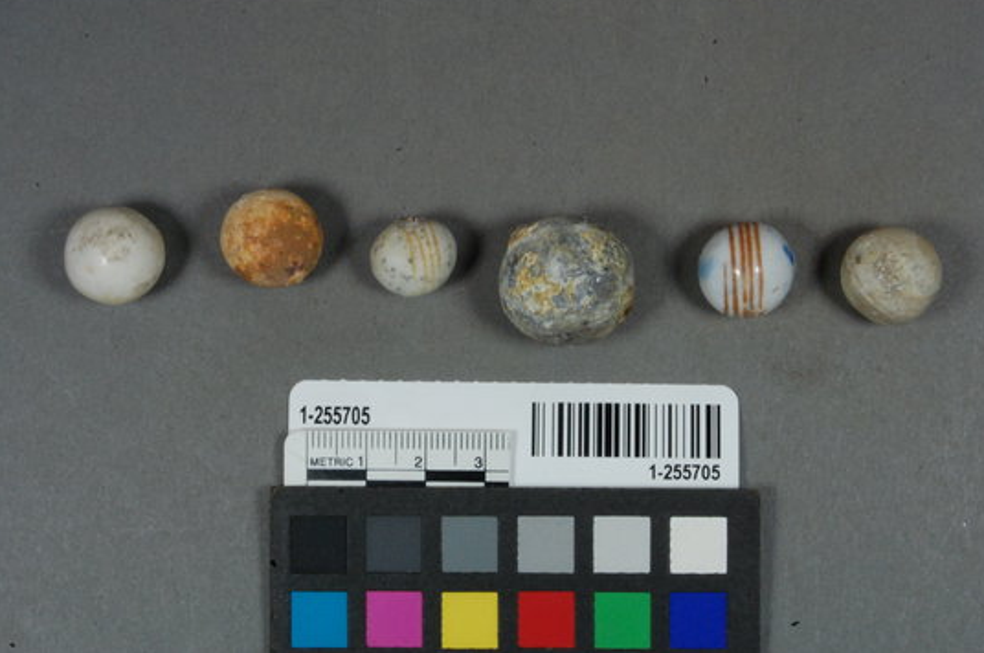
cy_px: 322
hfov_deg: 24.1
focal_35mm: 85
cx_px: 498
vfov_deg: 16.1
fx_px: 2307
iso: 1600
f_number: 29
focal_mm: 55
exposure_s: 1/20
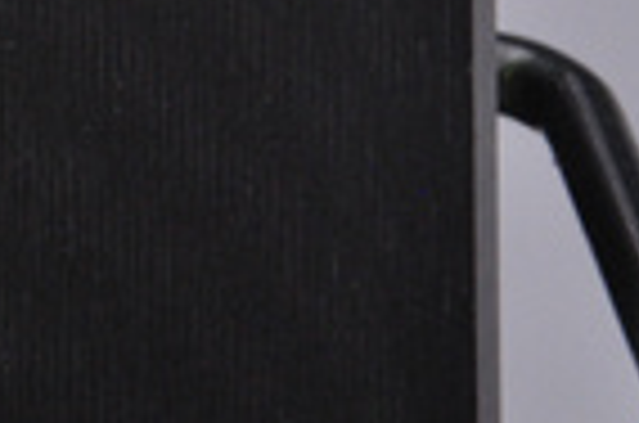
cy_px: -47
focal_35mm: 501
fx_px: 8866
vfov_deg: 2.7
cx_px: -130
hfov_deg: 4.1
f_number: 9.5
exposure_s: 1/125
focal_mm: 105
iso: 3200
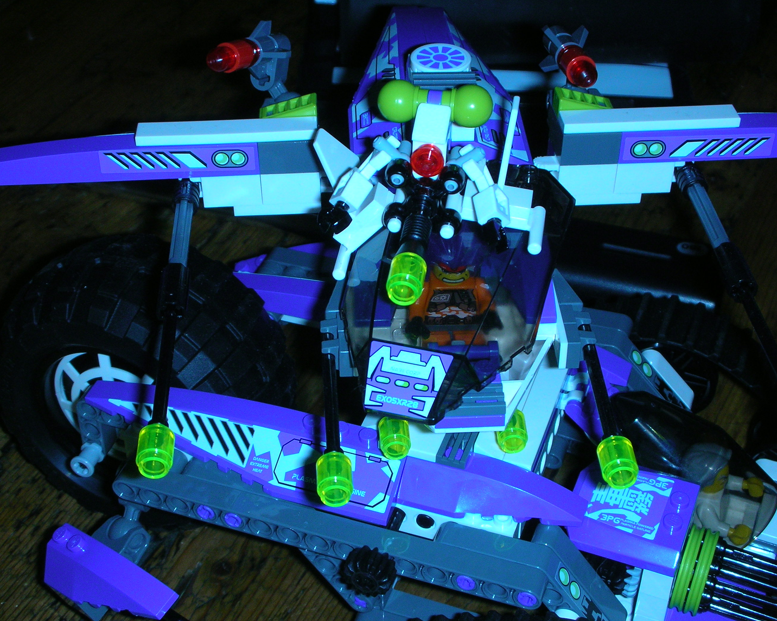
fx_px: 1472
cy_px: 309
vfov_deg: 23.8
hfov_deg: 29.6
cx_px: 361
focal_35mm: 64
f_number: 4
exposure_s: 1/120
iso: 50
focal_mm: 10.1
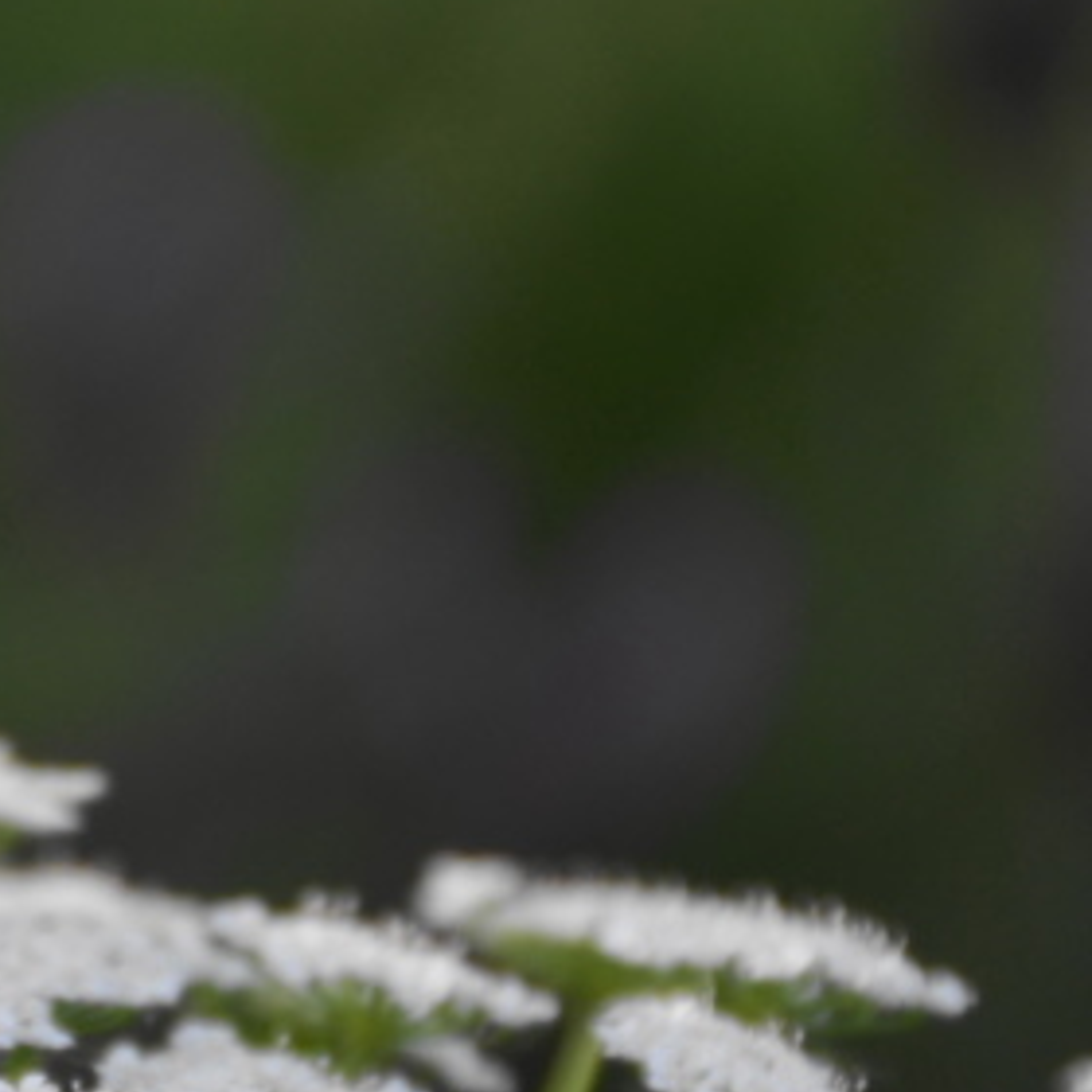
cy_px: 1217
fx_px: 44863
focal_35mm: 1257
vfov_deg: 1.4
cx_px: 31
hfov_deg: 1.4
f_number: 6.3
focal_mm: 270
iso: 125
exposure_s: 1/500
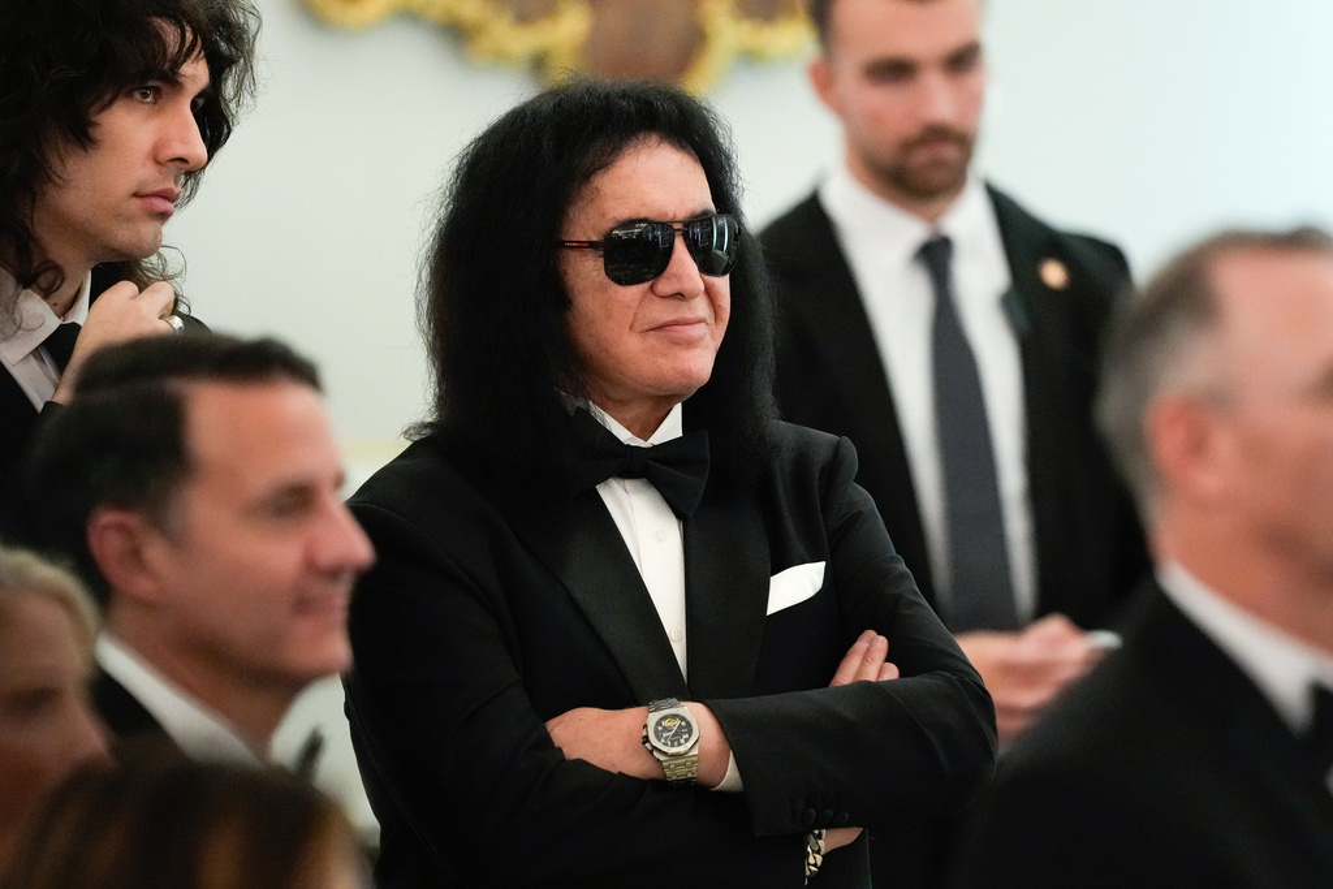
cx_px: 666
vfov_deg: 3.1
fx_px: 16664
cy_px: 444
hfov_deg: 4.6
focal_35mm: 450
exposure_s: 1/125
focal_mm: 300
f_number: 2.8
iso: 5000
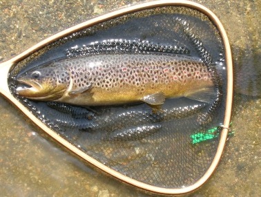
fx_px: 499
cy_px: 98
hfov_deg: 29.3
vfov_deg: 22.3
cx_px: 130
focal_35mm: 66
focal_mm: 11
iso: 50
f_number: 6.4
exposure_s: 1/48.3
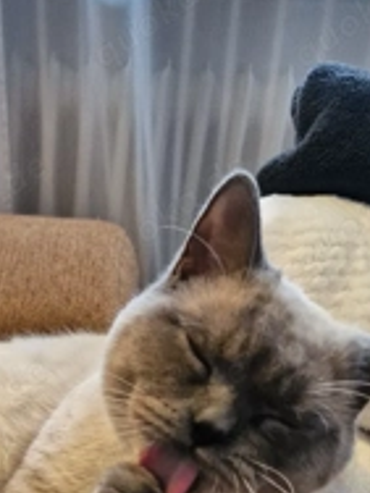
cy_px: 446
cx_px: 26
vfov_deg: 36.4
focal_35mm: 49
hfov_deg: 28.4
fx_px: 698
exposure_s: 1/100
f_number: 1.8
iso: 400
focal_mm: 5.54
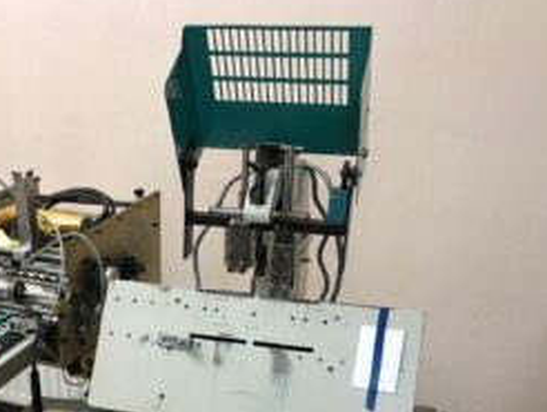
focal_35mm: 50
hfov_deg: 37.7
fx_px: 791
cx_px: 176
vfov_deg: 28.5
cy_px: 336
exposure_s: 1/17
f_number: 1.8
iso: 50
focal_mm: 4
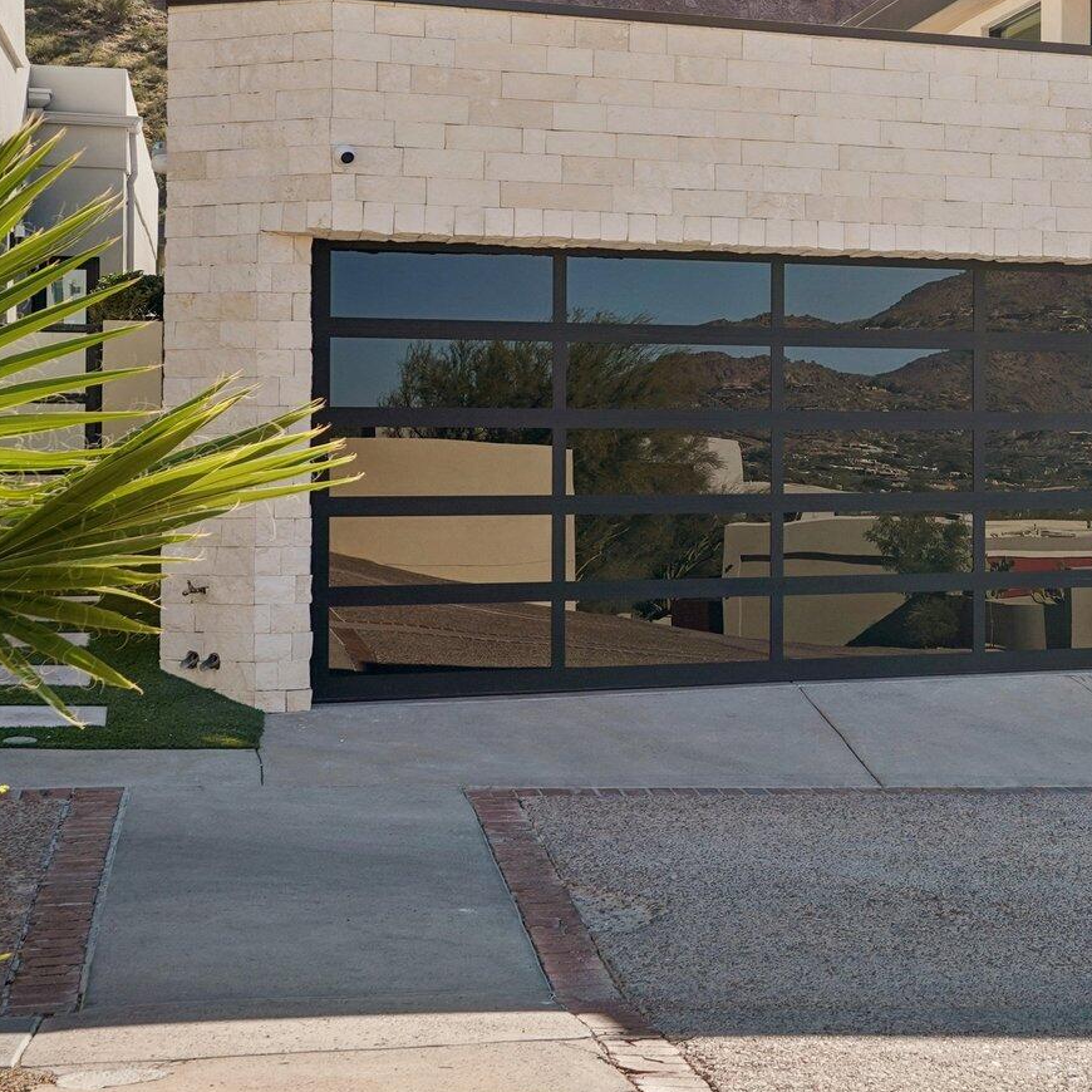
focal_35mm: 61
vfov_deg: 28.0
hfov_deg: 25.9
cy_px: 395
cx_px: 1221
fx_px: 2177
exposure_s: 1/500
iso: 400
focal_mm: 30.5
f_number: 8
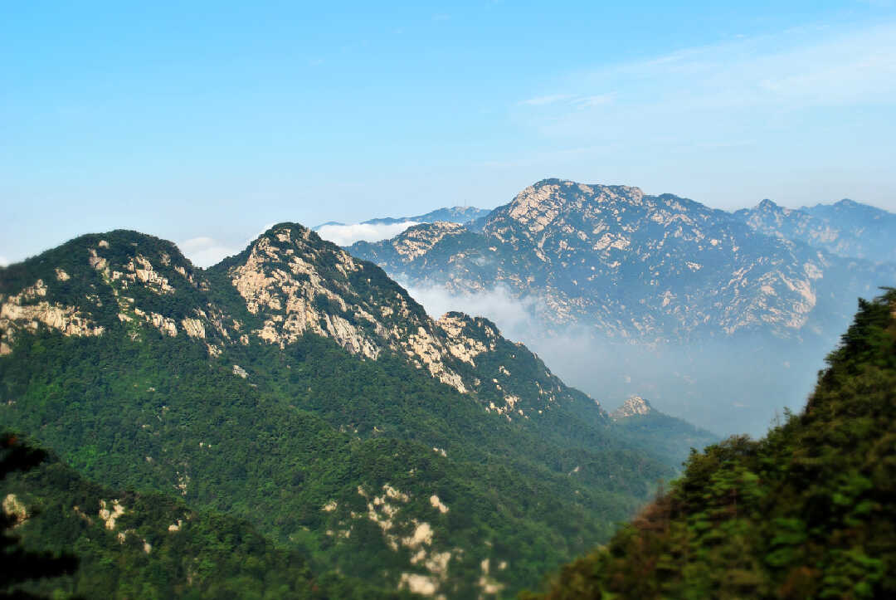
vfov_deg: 25.8
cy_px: 300
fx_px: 1308
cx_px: 448
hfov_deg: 37.8
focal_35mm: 52
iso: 100
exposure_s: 1/250
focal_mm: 35
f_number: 10
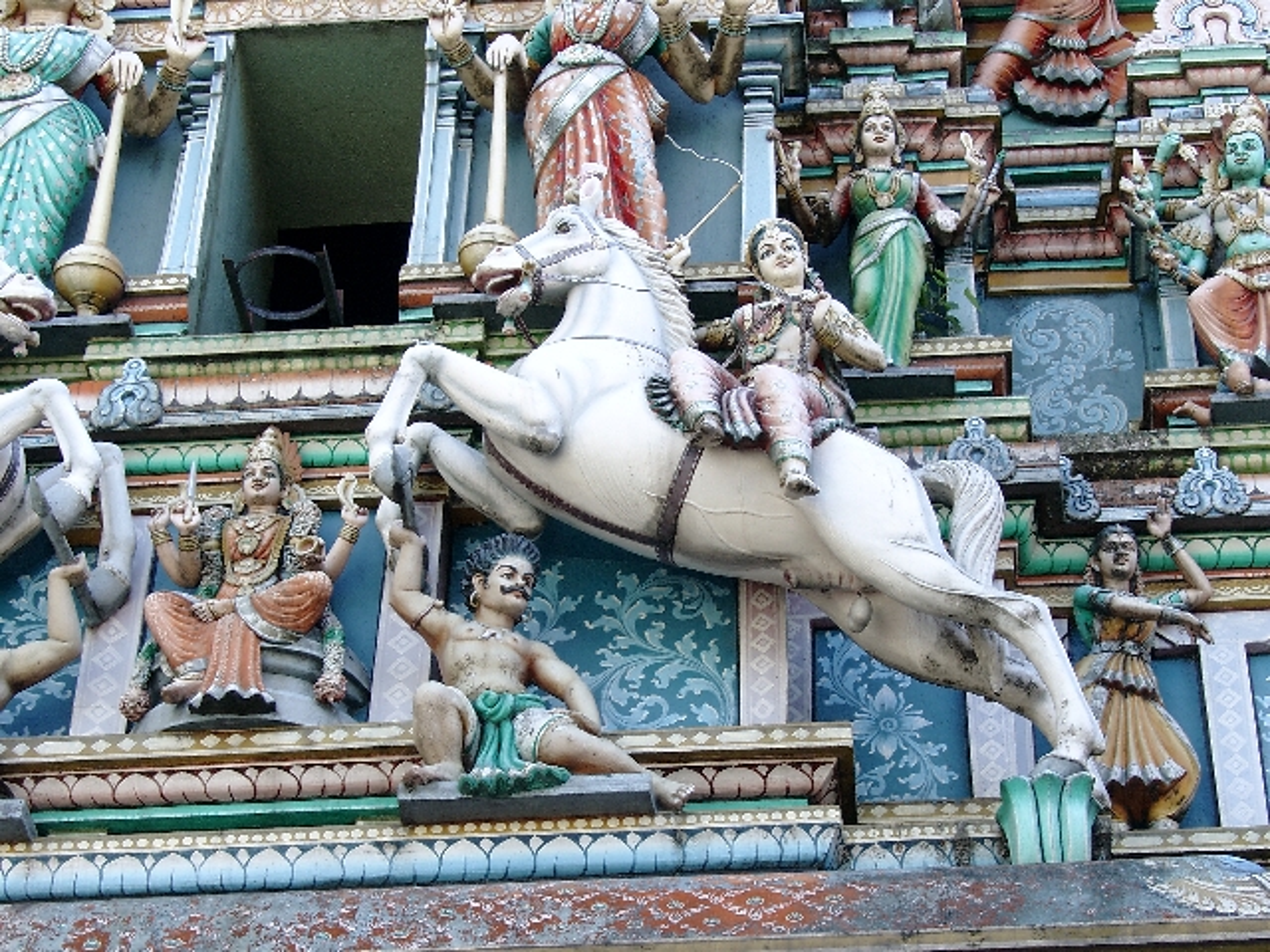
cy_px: 476
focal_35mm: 94
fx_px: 3449
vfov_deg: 15.7
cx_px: 635
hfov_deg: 20.9
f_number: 4
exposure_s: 1/66.5
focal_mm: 19.44
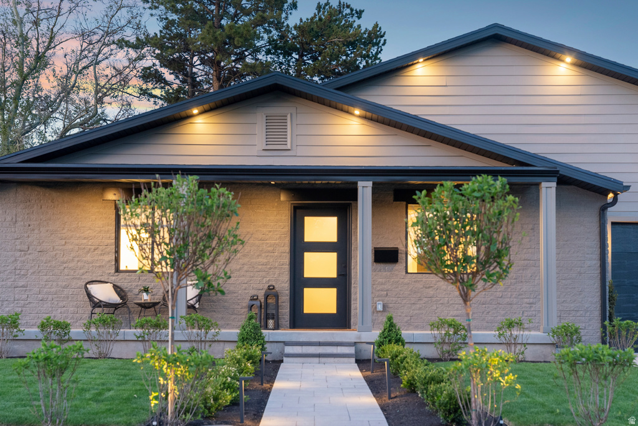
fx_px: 1027
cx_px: 319
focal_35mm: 58
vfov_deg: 23.5
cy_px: 213
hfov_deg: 34.5
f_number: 5.6
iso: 640
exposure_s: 1/10
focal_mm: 57.9
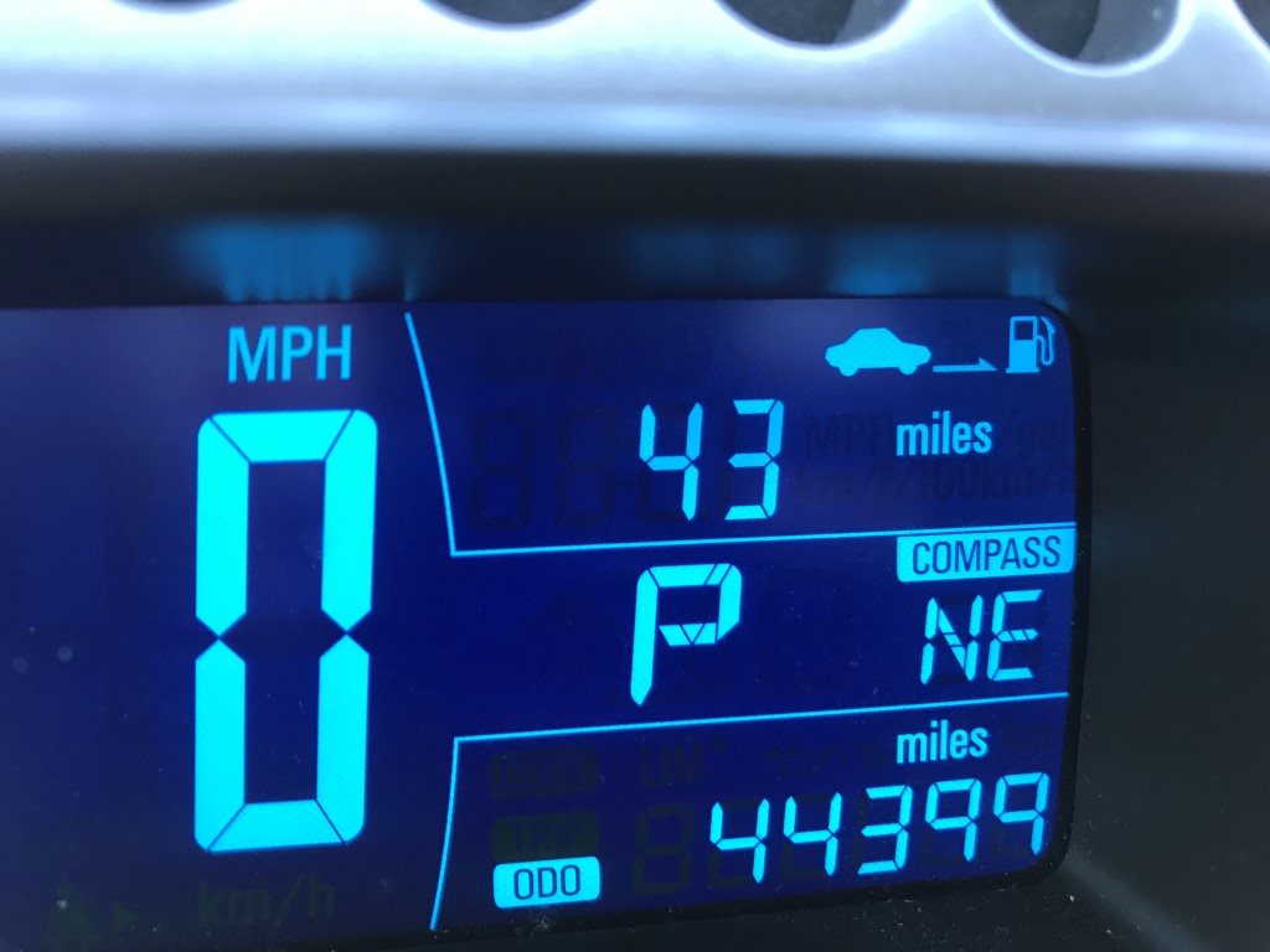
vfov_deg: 49.7
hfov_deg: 63.4
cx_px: 635
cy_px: 476
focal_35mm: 28
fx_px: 1027
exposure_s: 1/30
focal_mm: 3.99
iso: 32
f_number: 1.8
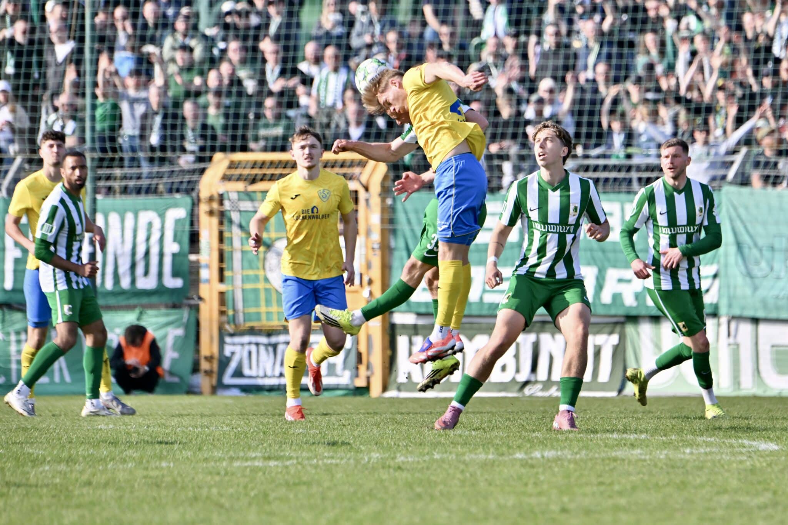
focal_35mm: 400
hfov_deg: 5.2
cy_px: 262
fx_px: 8754
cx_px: 394
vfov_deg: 3.4
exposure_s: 1/1250
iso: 360
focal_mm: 400
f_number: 5.6
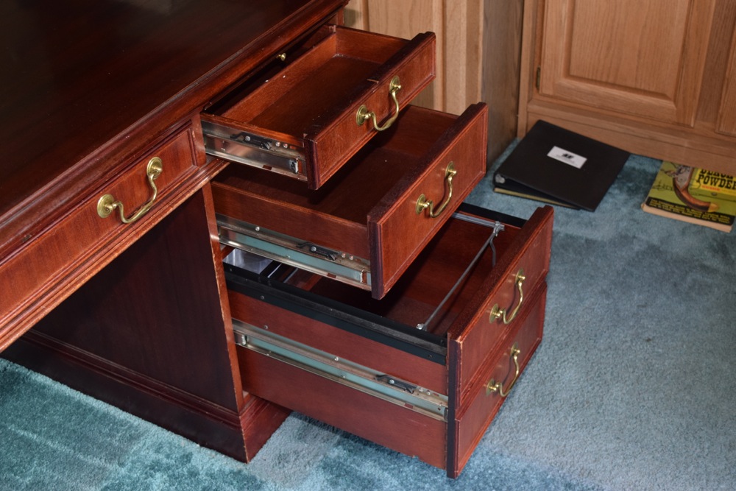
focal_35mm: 51
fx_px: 1043
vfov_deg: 26.5
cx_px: 368
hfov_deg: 38.9
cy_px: 246
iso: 800
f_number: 5.6
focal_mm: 34
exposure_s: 1/100
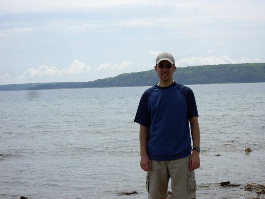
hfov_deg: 20.9
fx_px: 720
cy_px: 100
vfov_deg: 15.7
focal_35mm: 94
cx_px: 132
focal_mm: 15.3
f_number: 7.4
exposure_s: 1/250
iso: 50
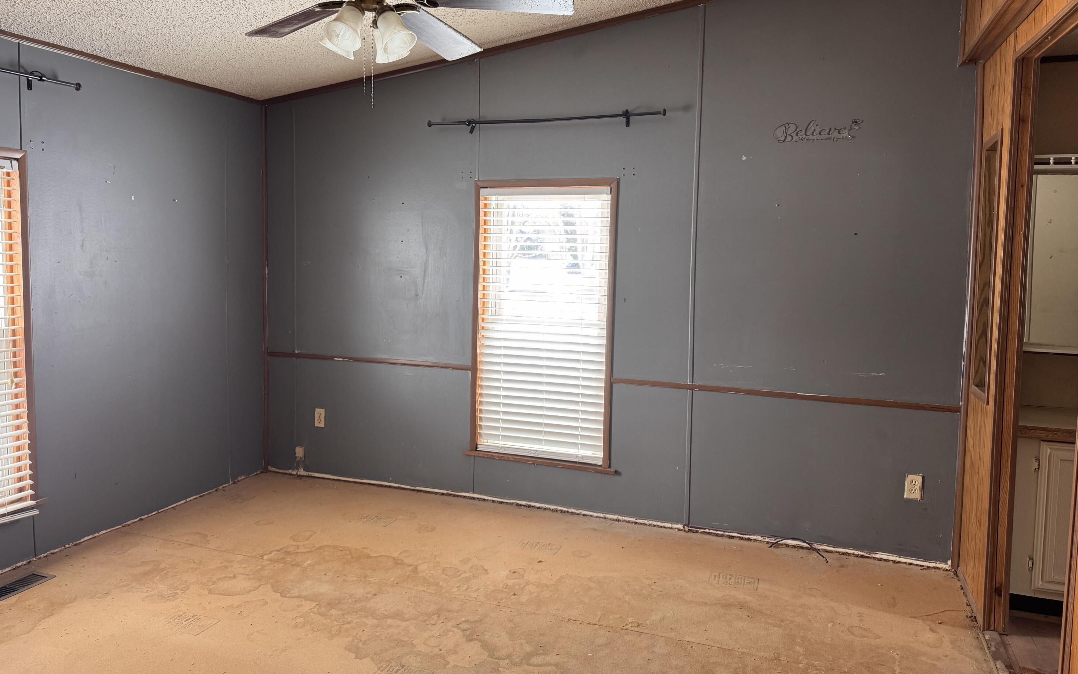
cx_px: 532
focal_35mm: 26
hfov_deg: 70.4
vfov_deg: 47.5
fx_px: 764
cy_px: 303
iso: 200
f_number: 1.78
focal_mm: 6.76
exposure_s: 1/102
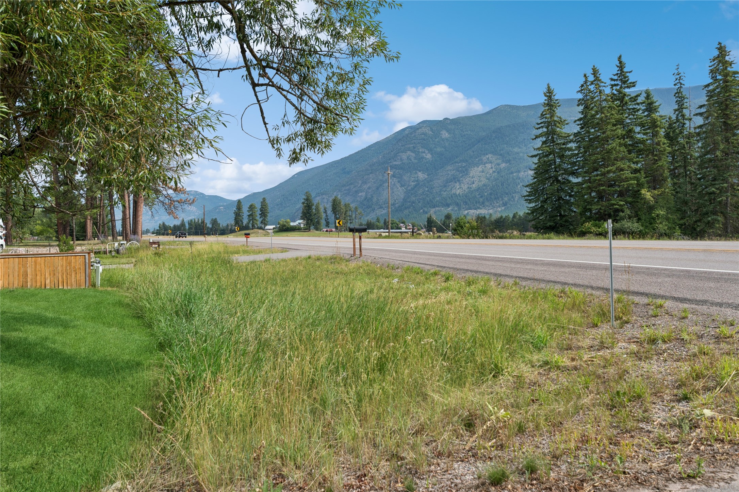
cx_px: 370
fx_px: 616
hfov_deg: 61.9
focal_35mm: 30
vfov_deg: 43.6
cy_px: 246
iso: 100
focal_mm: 20
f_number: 6.3
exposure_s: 1/500
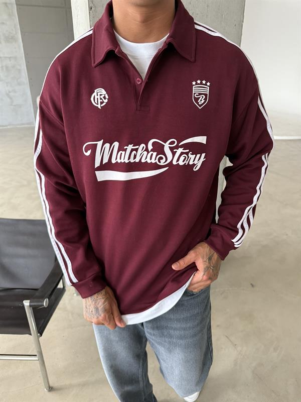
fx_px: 278
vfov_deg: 71.6
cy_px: 201
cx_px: 150
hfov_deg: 56.8
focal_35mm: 24
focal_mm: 6.76
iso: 250
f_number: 1.78
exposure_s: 1/60
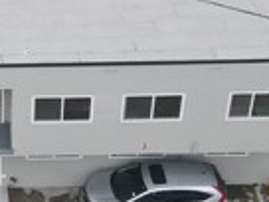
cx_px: -87
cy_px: 0
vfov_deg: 12.9
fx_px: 878
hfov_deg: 16.4
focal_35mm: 113
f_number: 2.8
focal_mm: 4.5
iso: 100
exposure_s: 1/240
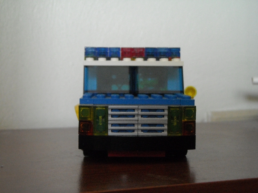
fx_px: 626
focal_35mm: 84
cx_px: 129
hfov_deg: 23.3
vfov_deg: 17.6
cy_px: 96
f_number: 8.2
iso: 400
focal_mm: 13.73
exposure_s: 1/60
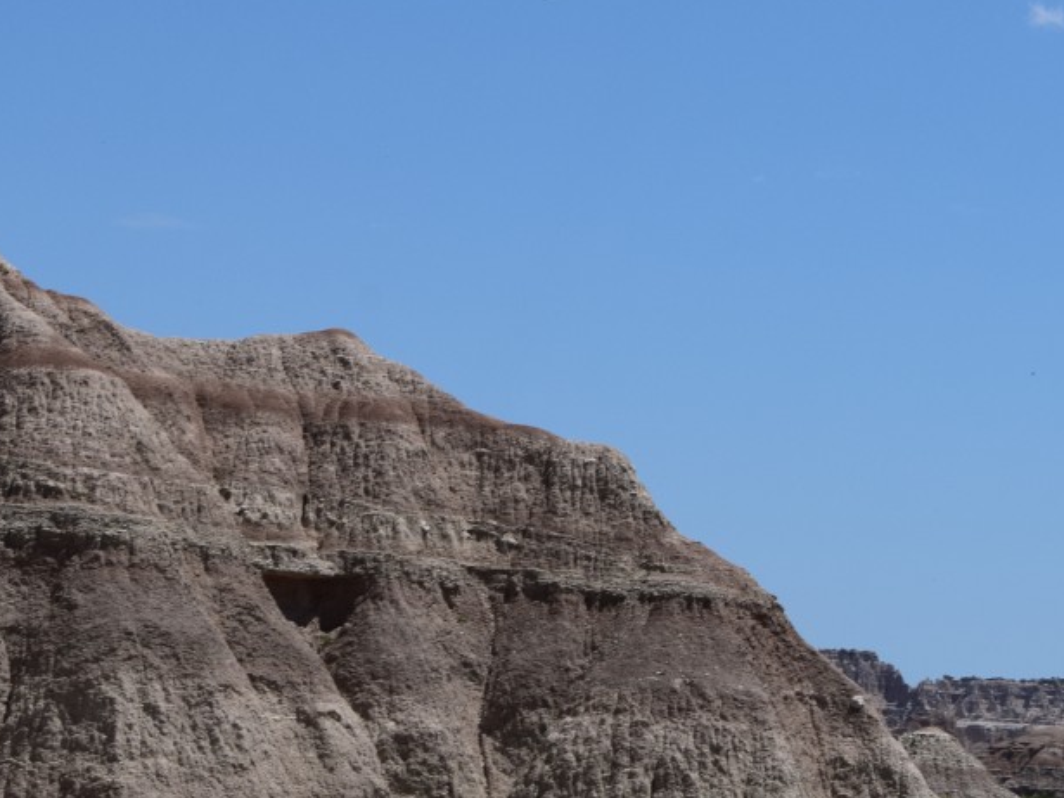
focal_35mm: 174
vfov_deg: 8.5
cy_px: 396
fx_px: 5349
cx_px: 768
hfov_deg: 11.3
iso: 220
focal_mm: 55
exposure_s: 1/500
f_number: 11
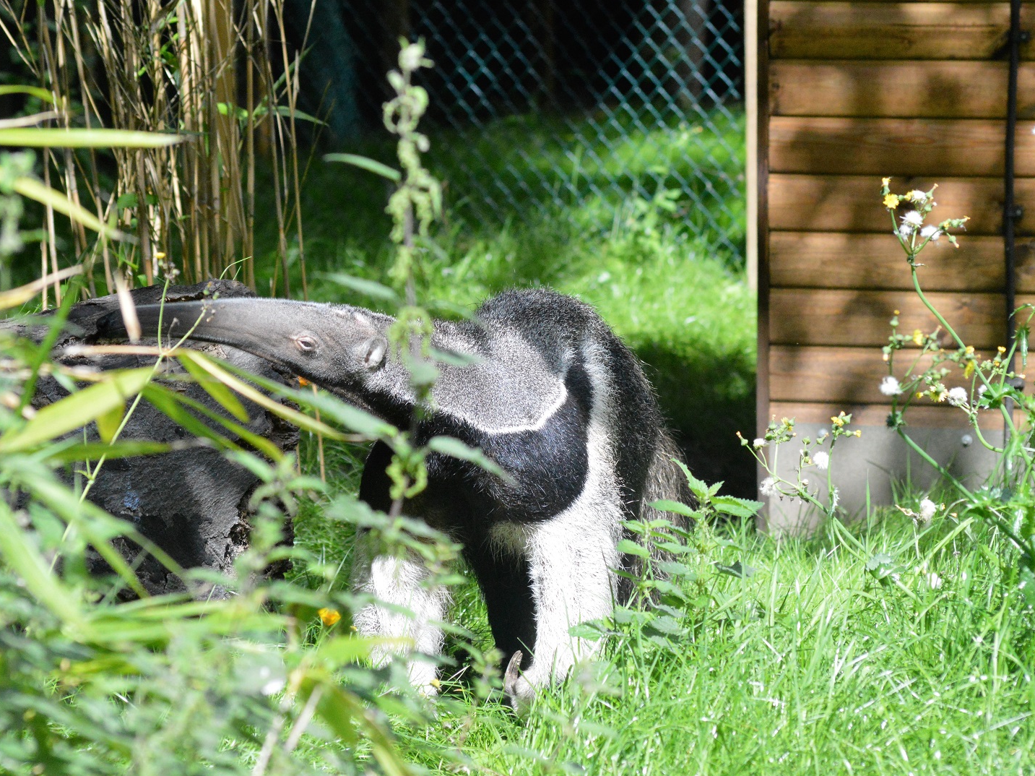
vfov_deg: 6.7
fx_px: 6593
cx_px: 553
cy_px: 389
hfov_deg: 9.0
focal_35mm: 221
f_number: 8
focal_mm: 135
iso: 3200
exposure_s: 1/3200
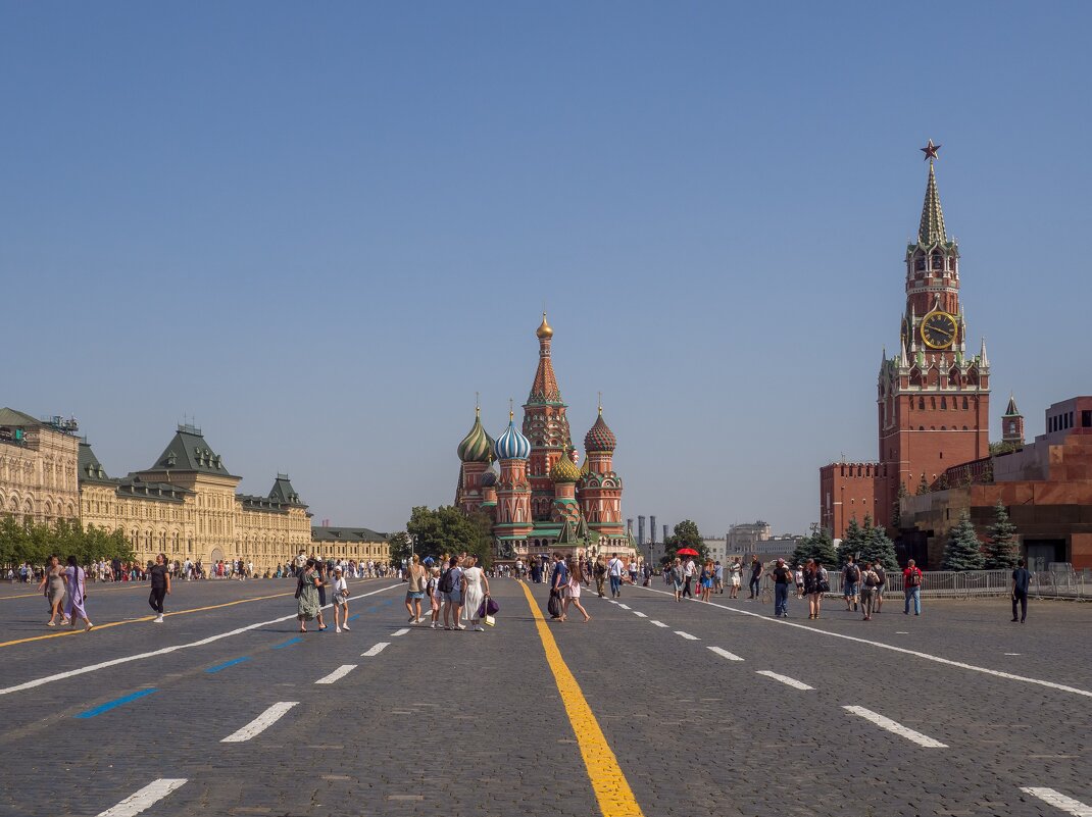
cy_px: 408
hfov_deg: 43.0
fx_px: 1387
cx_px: 546
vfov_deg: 32.8
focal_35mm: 44
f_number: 8
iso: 200
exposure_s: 1/800
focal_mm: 22
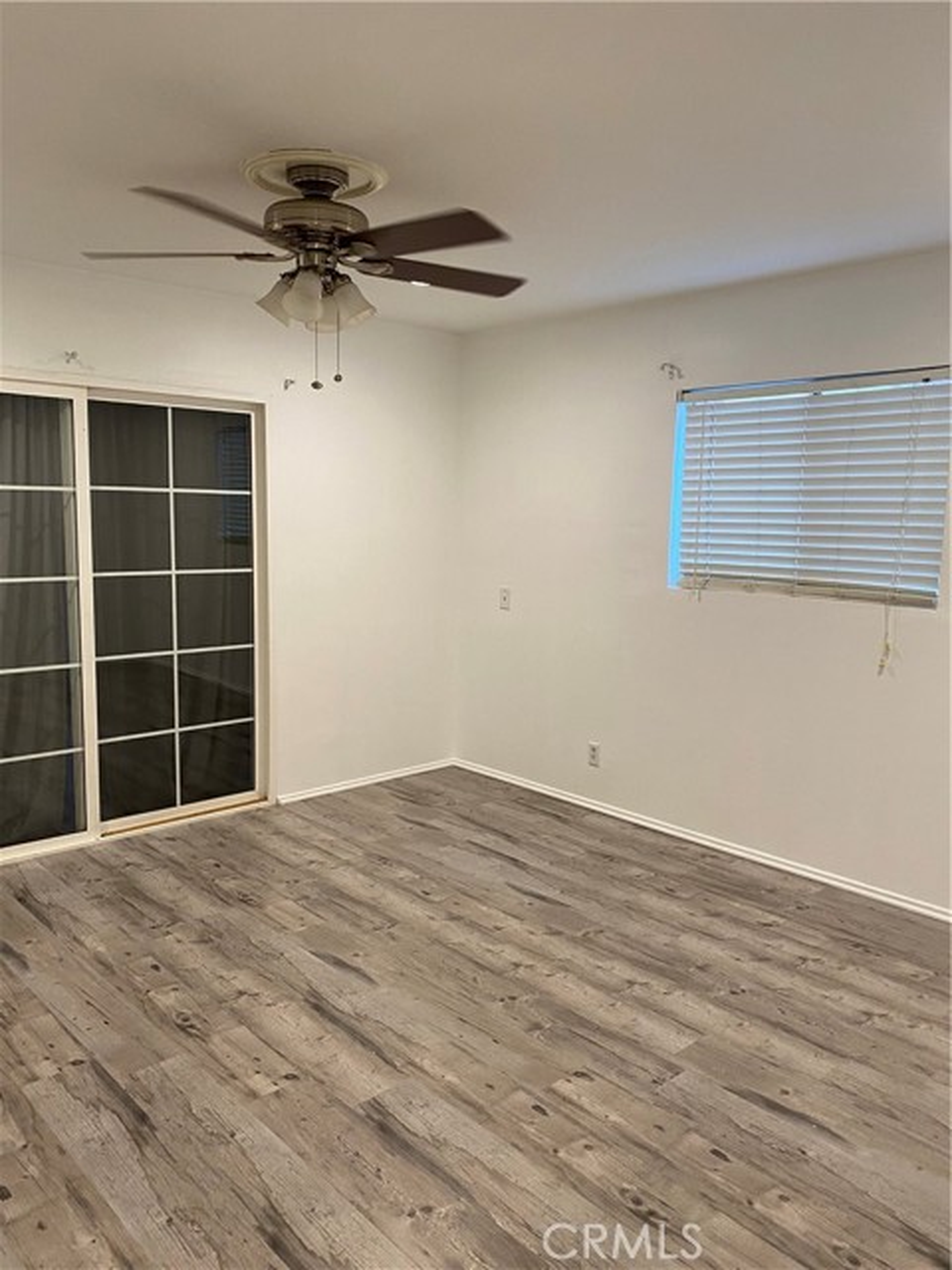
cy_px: 635
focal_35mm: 26
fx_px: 953
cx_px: 476
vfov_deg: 67.3
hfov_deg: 53.1
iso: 100
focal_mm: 4.25
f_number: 1.8
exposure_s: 1/60
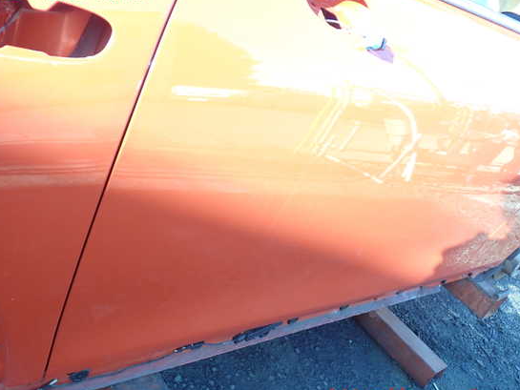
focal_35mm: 33
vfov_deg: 43.0
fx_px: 496
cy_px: 195
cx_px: 260
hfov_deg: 55.3
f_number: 2.3
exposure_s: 1/100
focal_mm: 5.4
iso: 100
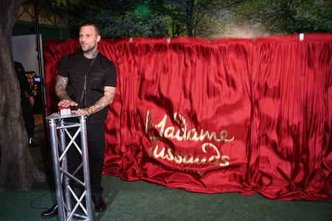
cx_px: 166
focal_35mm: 28
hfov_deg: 65.5
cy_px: 110
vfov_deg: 46.3
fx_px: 258
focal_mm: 28
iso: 2000
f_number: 5.6
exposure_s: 1/125
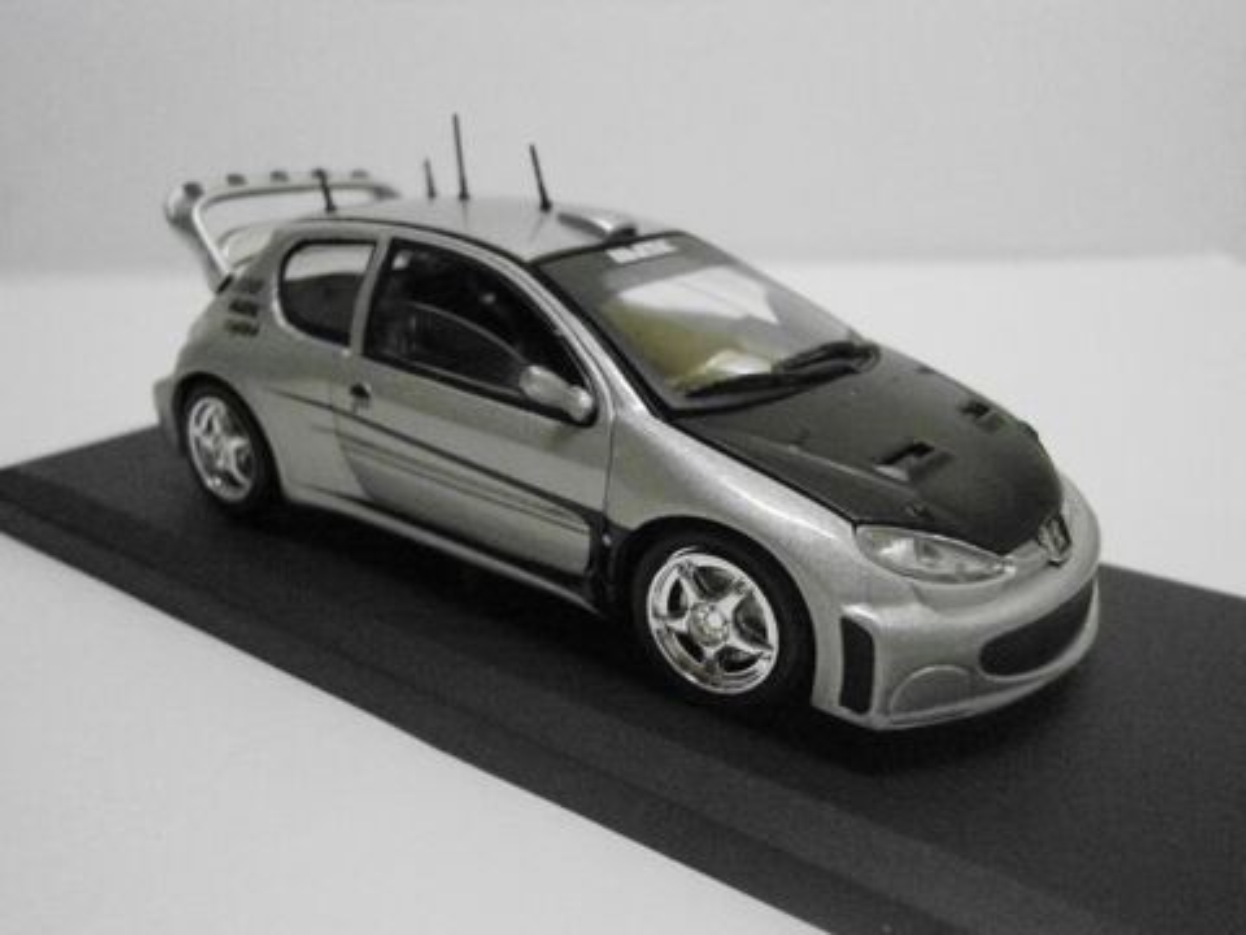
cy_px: 468
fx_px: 1116
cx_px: 623
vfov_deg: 45.4
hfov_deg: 58.4
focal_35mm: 31
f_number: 3
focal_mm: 5.6
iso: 1600
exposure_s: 1/160
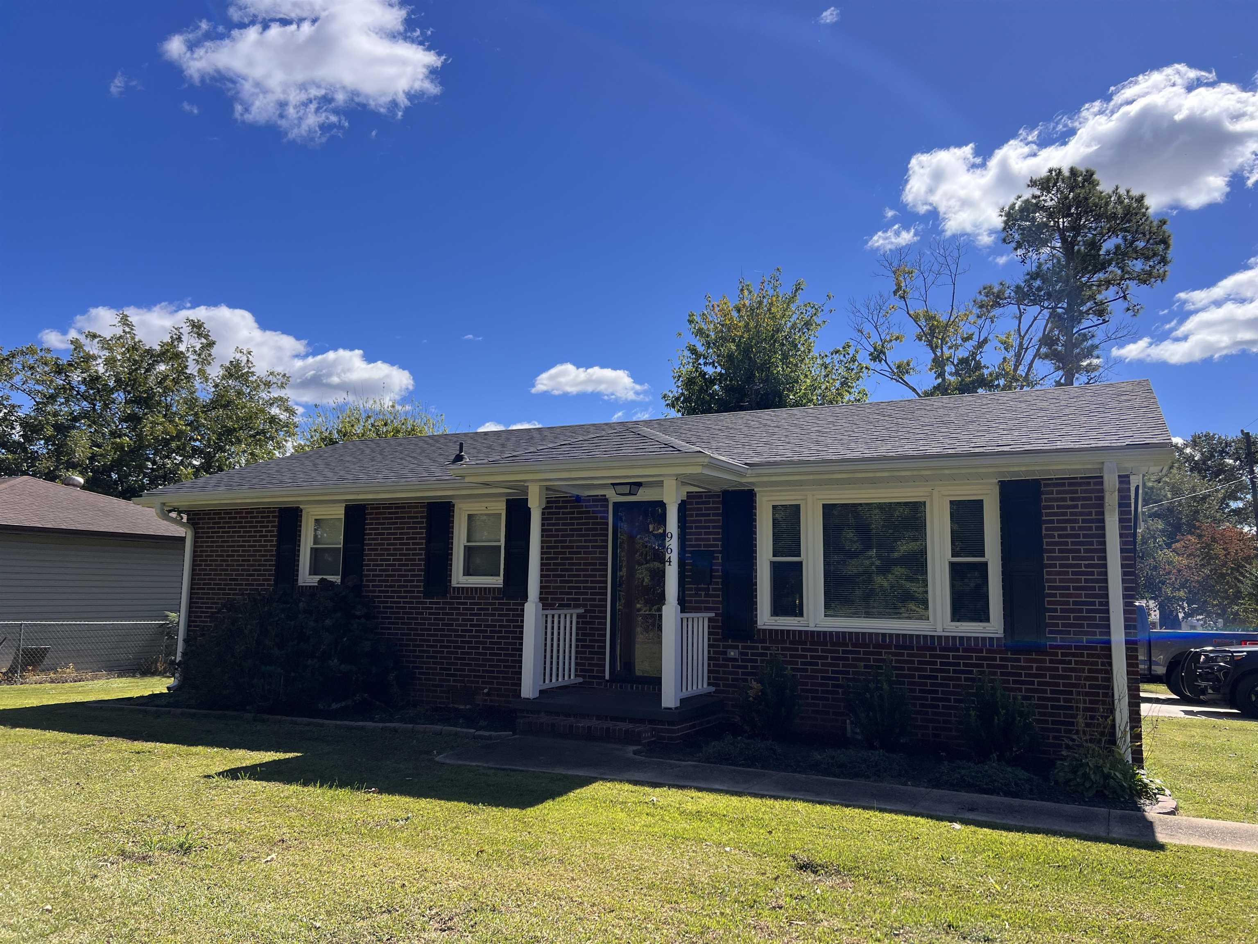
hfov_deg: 67.3
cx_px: 629
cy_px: 472
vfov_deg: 53.1
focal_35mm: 26
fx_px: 945
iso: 50
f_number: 1.5
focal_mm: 5.7
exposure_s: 1/3704
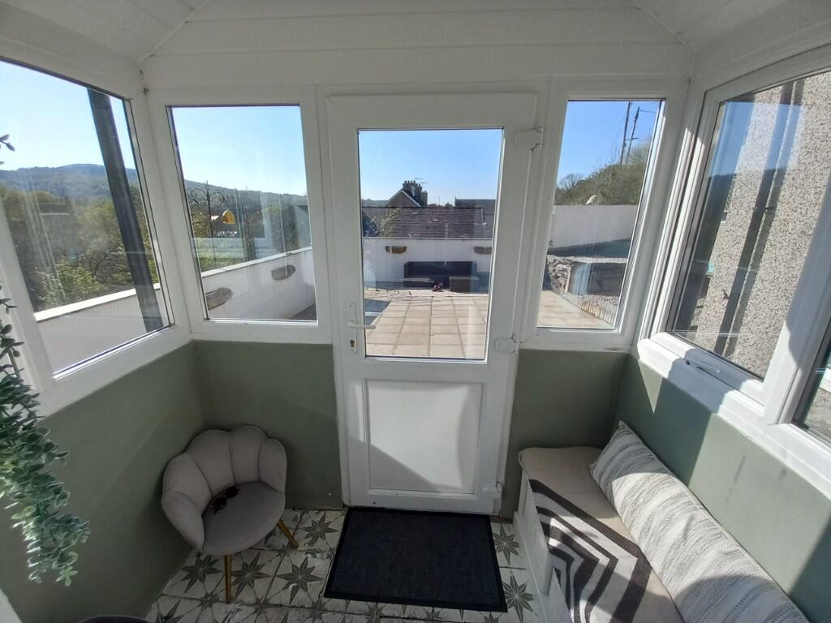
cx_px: 416
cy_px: 312
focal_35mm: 13
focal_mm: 1.13
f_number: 2.2
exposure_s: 1/825
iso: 40
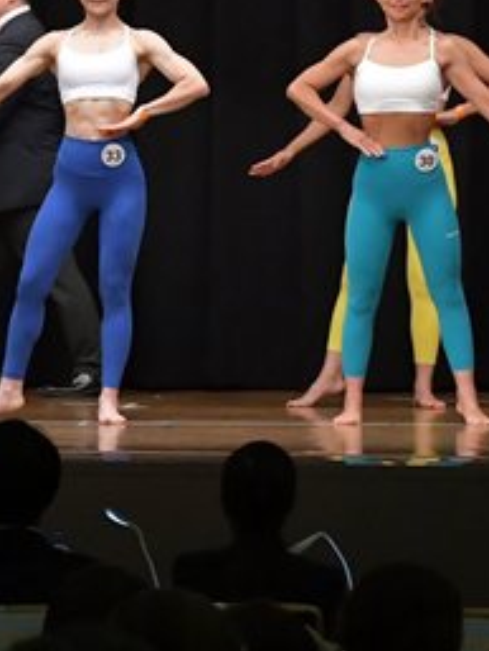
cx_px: 108
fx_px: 5571
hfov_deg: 5.0
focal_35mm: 296
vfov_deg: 6.7
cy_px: 68
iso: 5000
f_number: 5.6
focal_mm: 68
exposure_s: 1/400
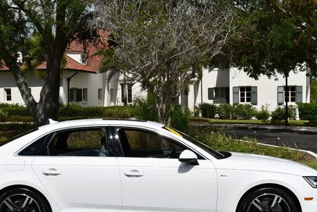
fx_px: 591
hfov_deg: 30.0
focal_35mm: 67
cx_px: 137
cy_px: 131
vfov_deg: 20.3
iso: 100
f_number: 10
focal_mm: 24
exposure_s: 1/400
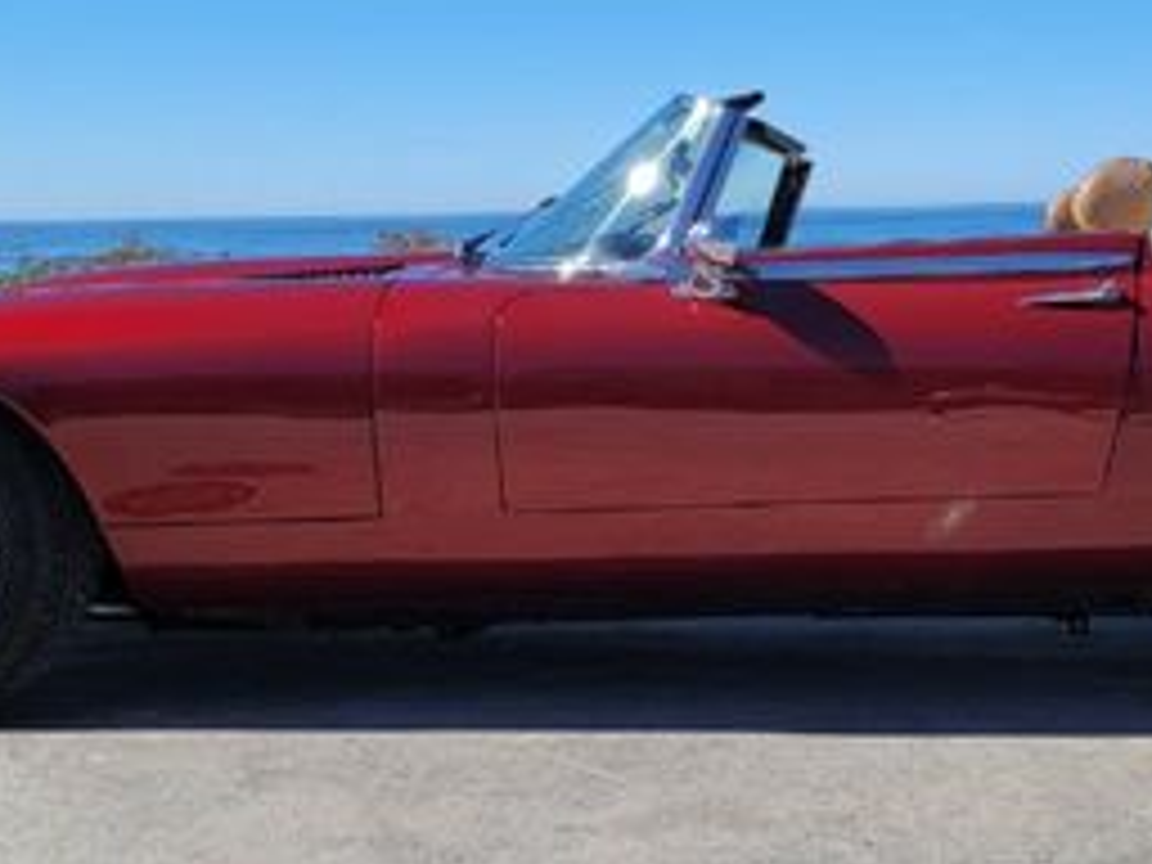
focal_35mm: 60
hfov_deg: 31.9
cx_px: 770
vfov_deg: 24.4
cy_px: 374
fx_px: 1997
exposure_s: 1/1111
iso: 16
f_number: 1.8
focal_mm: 6.7
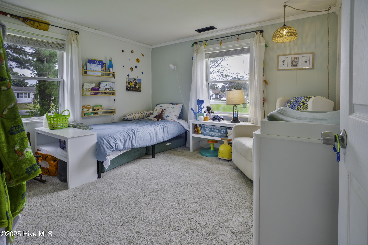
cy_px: 122
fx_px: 169
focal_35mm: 16
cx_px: 184
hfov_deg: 95.0
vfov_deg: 72.1
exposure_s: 1/10
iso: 400
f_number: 5.6
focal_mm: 11
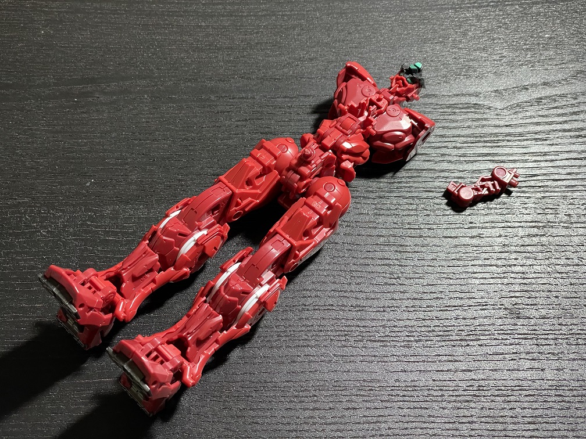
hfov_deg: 36.8
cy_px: 220
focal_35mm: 52
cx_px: 293
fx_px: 880
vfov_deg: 28.0
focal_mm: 6
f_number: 2
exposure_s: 1/60
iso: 320
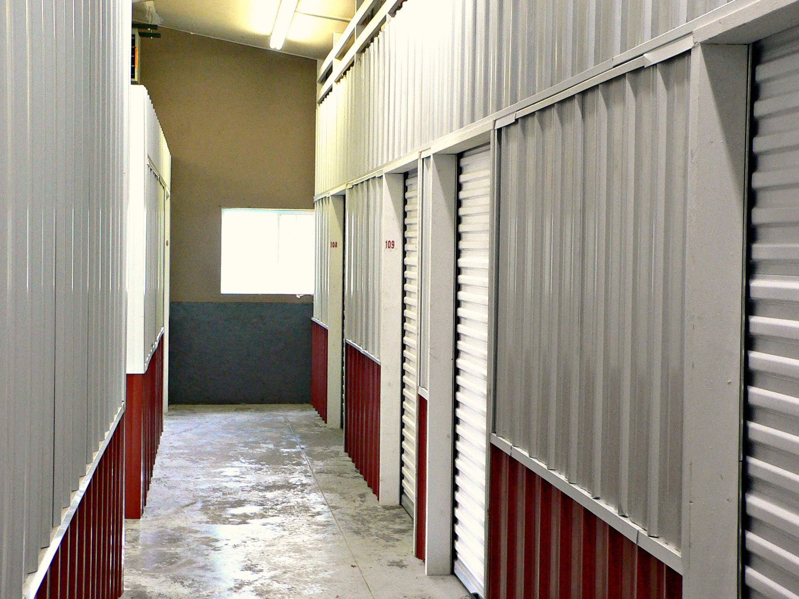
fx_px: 1154
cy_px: 300
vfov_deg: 29.1
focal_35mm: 50
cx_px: 400
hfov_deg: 38.2
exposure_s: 1/25
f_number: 2.8
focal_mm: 6.6
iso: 200
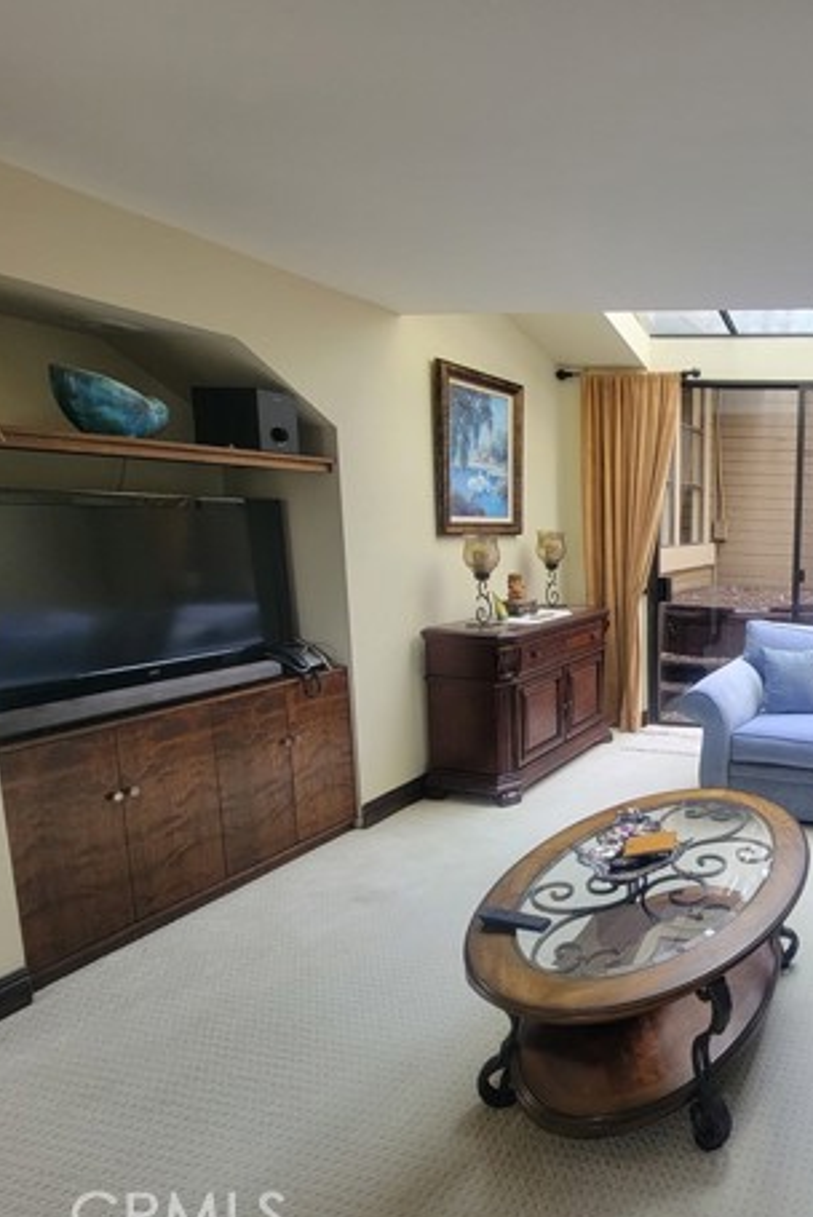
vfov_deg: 86.9
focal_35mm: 19
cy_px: 613
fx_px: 643
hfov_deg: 50.8
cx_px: 829
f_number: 2.2
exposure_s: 1/60
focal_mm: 2.2
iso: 100
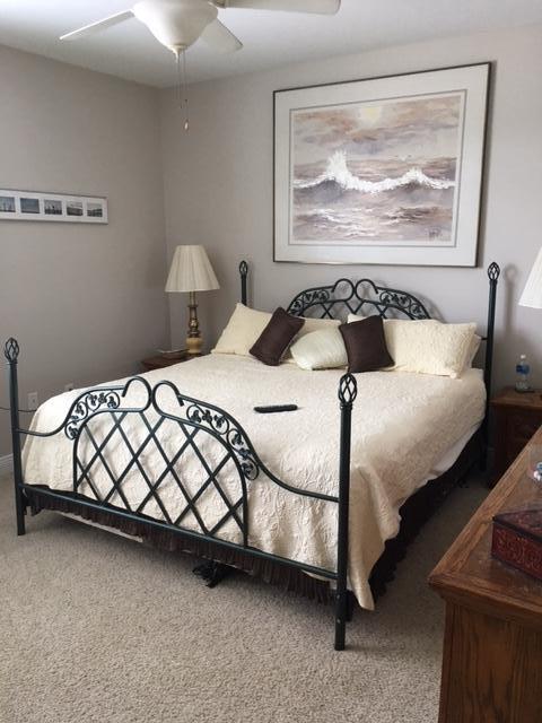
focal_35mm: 29
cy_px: 362
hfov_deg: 48.2
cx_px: 271
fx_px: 605
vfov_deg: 61.7
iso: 50
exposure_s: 1/15
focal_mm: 4.15
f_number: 2.2
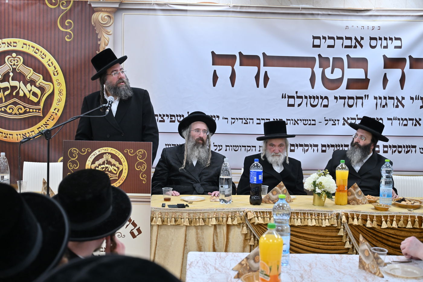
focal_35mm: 50
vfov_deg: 27.0
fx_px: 587
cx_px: 212
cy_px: 141
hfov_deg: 39.6
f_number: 5
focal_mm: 50
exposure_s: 1/200
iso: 1000
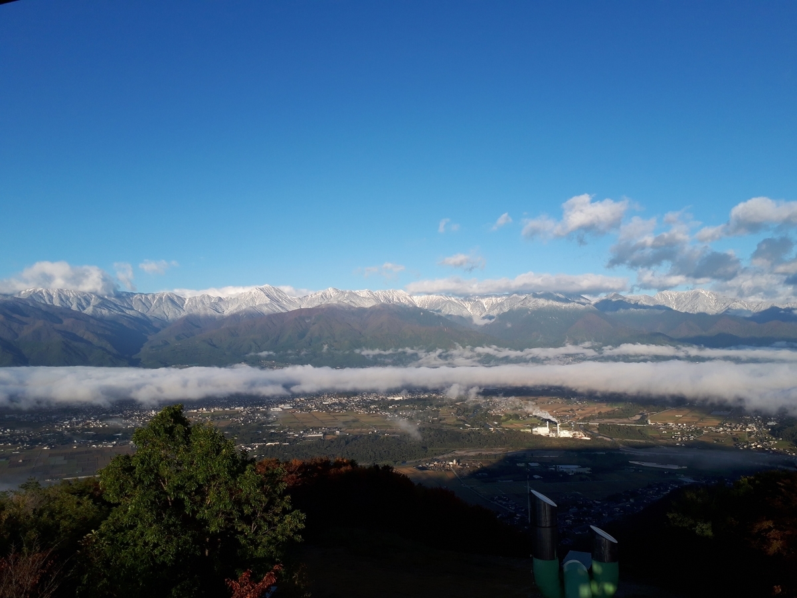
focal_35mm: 27
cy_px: 299
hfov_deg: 65.3
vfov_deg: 51.4
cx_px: 398
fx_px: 622
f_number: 1.9
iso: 40
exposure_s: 1/1297
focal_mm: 3.6
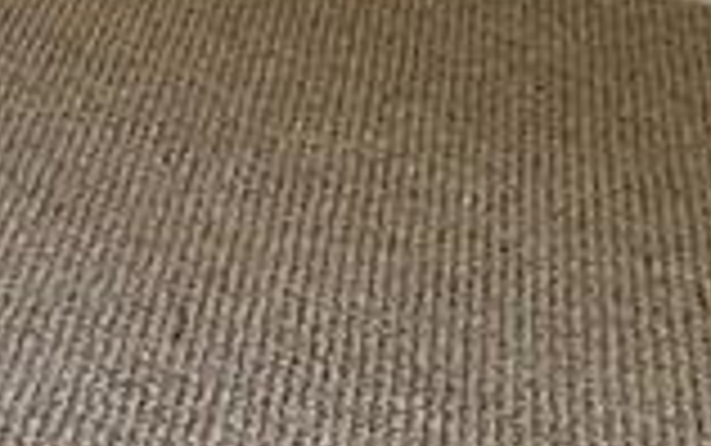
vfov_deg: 6.9
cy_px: -640
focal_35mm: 179
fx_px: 3471
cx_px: -234
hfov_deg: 11.4
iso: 200
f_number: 1.8
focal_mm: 4.25
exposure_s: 1/120
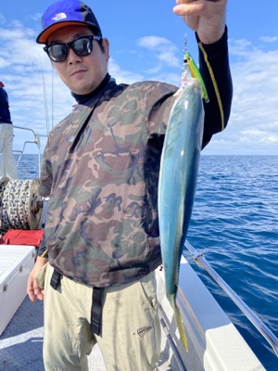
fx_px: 278
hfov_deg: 53.1
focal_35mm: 26
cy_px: 186
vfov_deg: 67.3
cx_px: 139
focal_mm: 4.25
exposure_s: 1/2141
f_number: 1.8
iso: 32
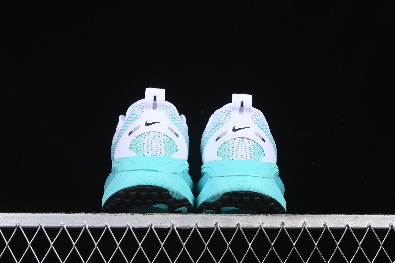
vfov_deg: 18.2
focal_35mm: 75
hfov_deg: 27.0
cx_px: 198
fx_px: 823
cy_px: 132
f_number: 8
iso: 160
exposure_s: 1/80
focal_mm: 50
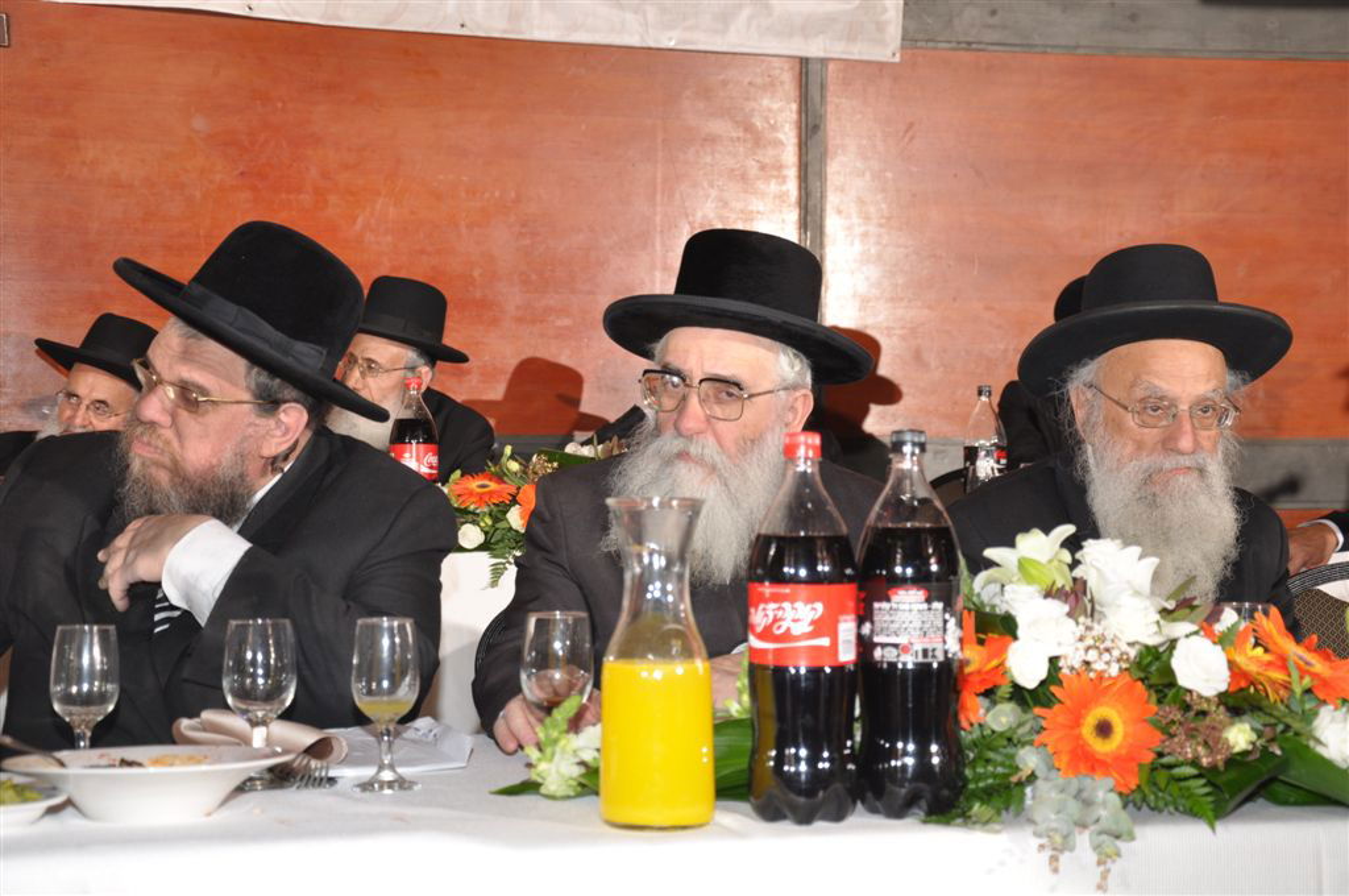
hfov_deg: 29.9
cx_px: 674
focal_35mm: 68
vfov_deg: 20.1
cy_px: 448
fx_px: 2526
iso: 400
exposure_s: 1/60
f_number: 5.6
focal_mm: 45
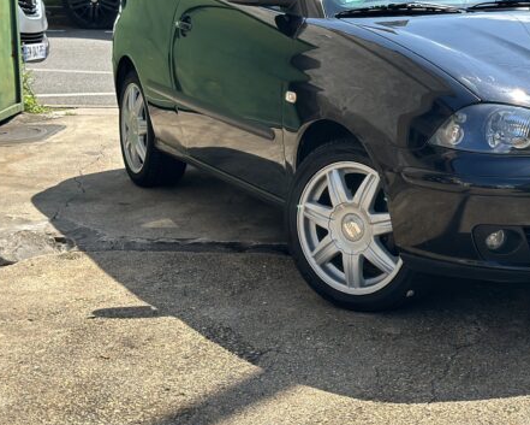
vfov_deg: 18.0
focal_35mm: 85
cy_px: 130
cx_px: 451
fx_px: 1334
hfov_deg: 22.1
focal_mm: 6.86
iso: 64
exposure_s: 1/1541
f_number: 1.78
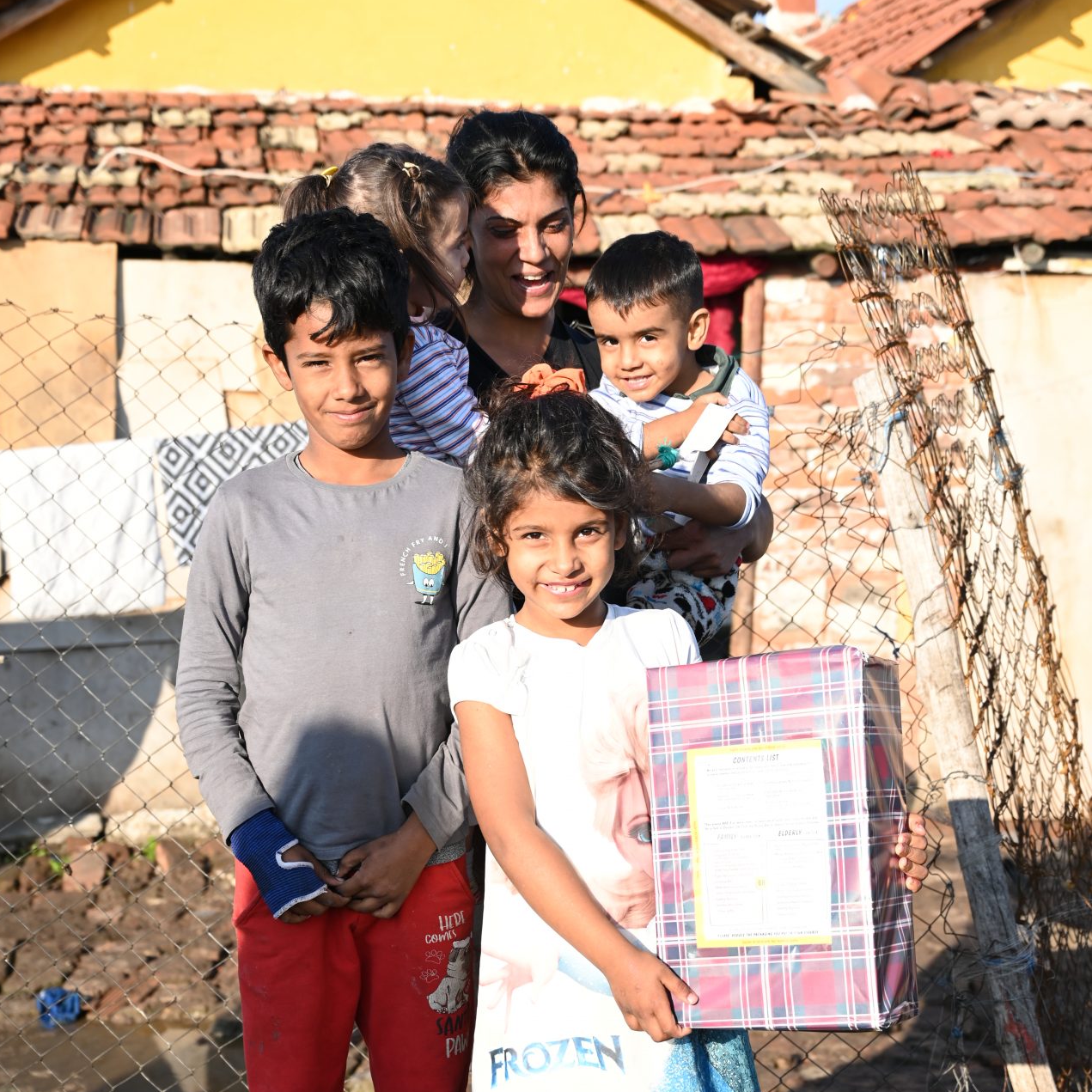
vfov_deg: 29.0
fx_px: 2106
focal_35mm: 59
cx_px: 544
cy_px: 670
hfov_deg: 29.1
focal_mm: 46
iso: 125
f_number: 4
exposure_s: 1/640
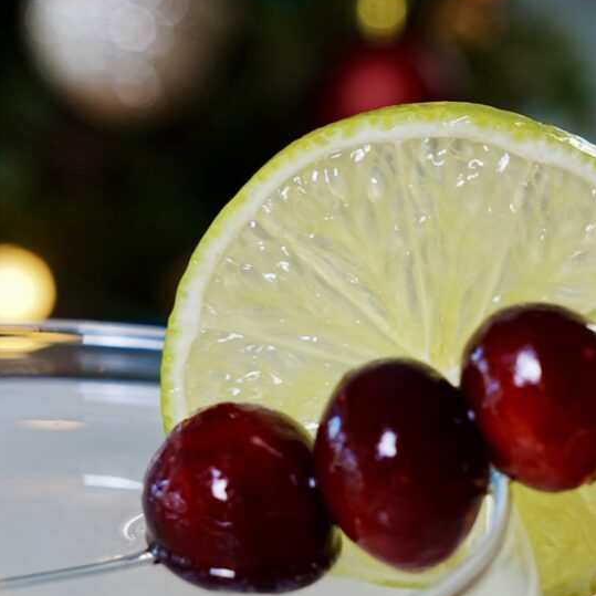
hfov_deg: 18.6
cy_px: 397
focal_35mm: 93
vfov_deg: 18.5
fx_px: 1820
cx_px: 375
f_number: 5.6
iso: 320
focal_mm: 38.6
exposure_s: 1/40
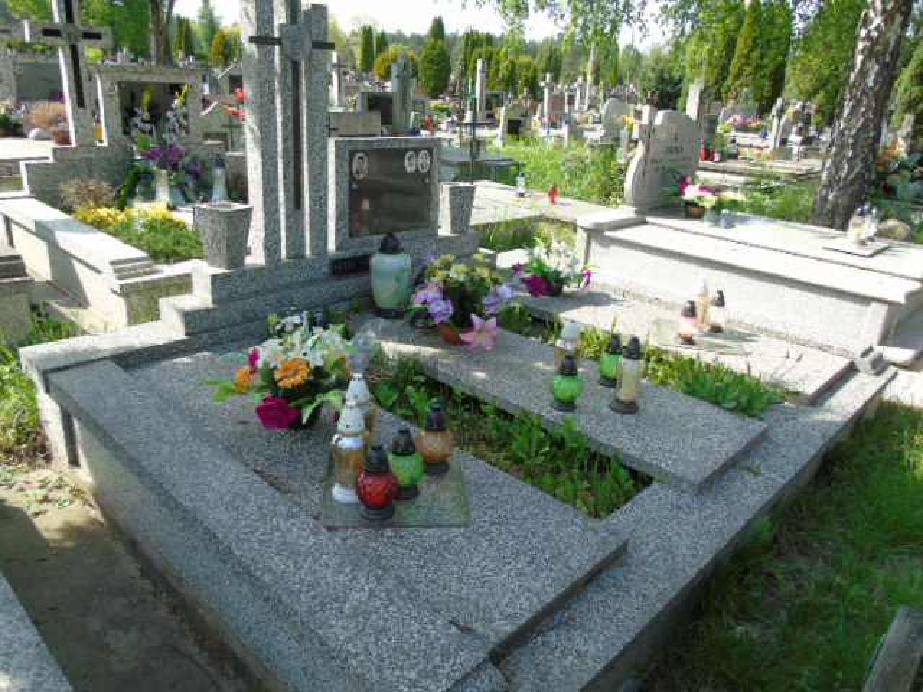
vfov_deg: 54.9
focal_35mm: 25
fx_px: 667
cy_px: 346
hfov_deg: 69.4
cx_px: 462
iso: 80
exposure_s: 1/250
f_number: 3.4
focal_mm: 4.4
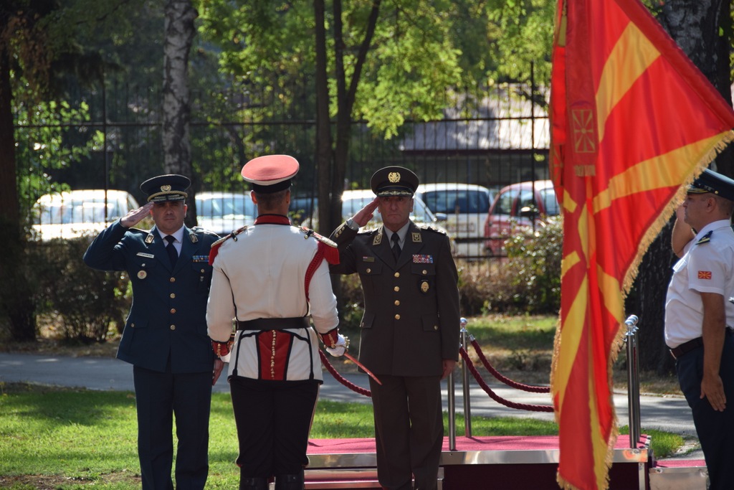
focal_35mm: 225
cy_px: 245
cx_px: 367
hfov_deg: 9.1
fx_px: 4588
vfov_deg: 6.1
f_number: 6.3
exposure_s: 1/640
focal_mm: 150
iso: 200
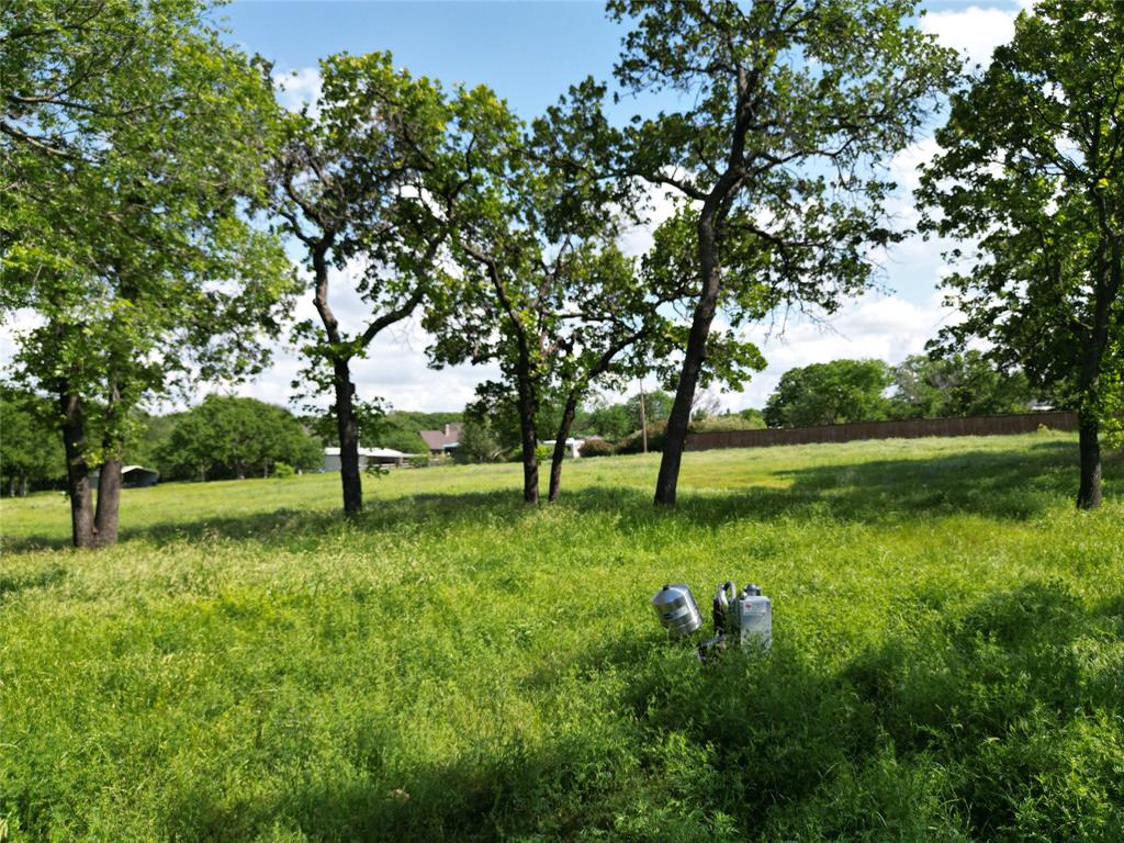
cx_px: 562
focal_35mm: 24
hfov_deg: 71.6
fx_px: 779
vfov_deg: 56.8
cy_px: 422
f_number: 1.7
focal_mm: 6.72
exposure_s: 1/2000
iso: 130
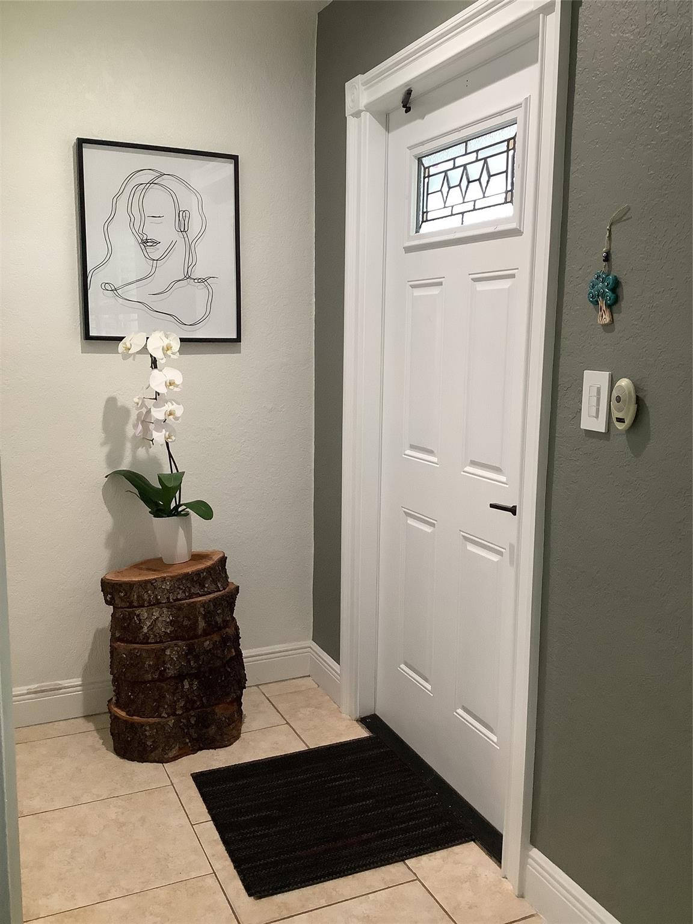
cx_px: 346
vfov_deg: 58.4
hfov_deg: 45.4
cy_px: 462
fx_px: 827
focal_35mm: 31
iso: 200
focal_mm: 3.3
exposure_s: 1/60
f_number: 2.4
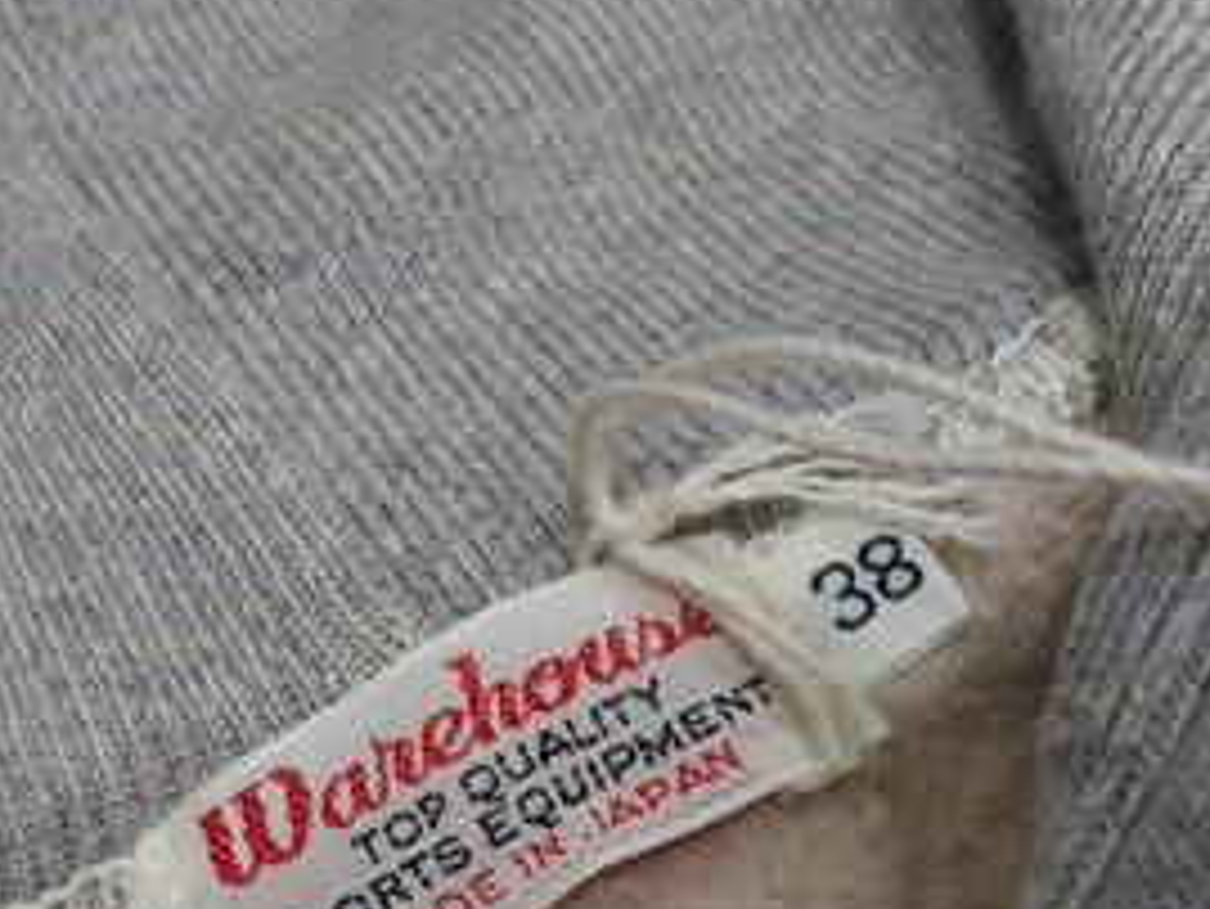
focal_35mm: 52
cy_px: 808
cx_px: 540
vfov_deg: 27.1
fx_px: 1818
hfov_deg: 36.8
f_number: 2.8
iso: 160
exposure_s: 1/60
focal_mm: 6
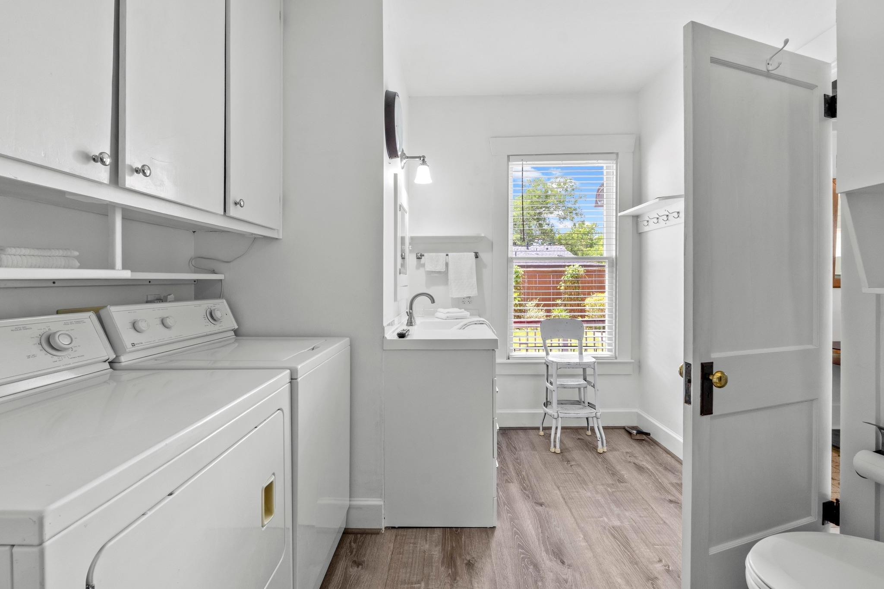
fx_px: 368
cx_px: 442
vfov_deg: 77.3
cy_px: 294
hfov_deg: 100.4
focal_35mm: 15
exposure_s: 1.3
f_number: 11
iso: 250
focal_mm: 10
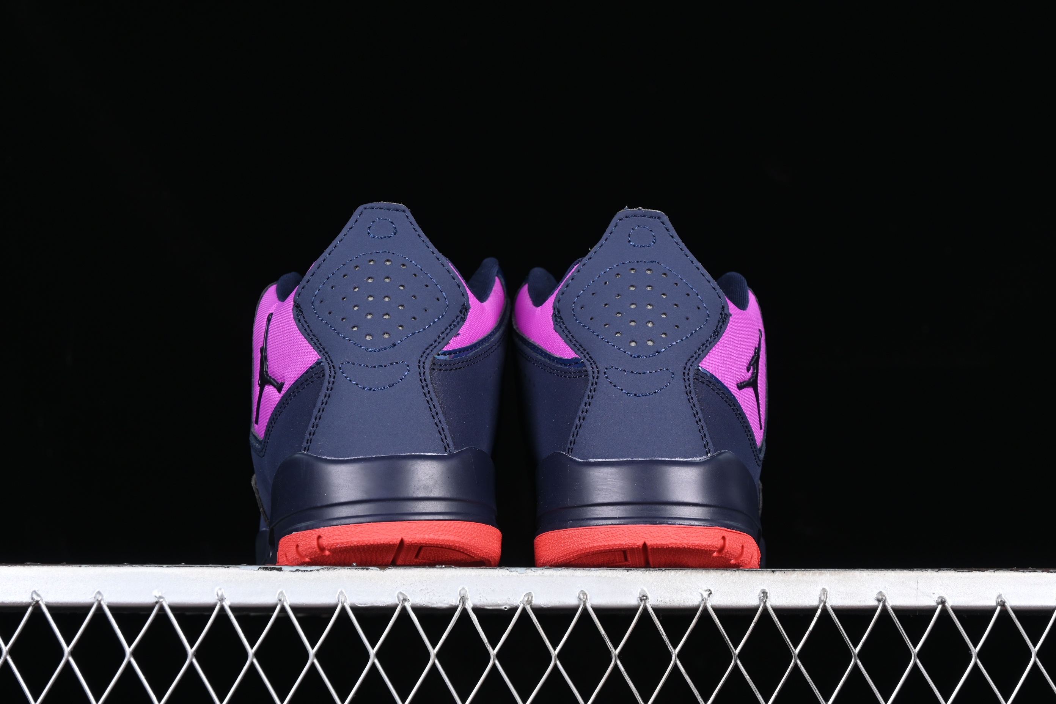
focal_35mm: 75
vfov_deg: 18.2
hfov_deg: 27.0
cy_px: 352
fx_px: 2200
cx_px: 528
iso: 160
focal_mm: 50
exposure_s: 1/60
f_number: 6.3
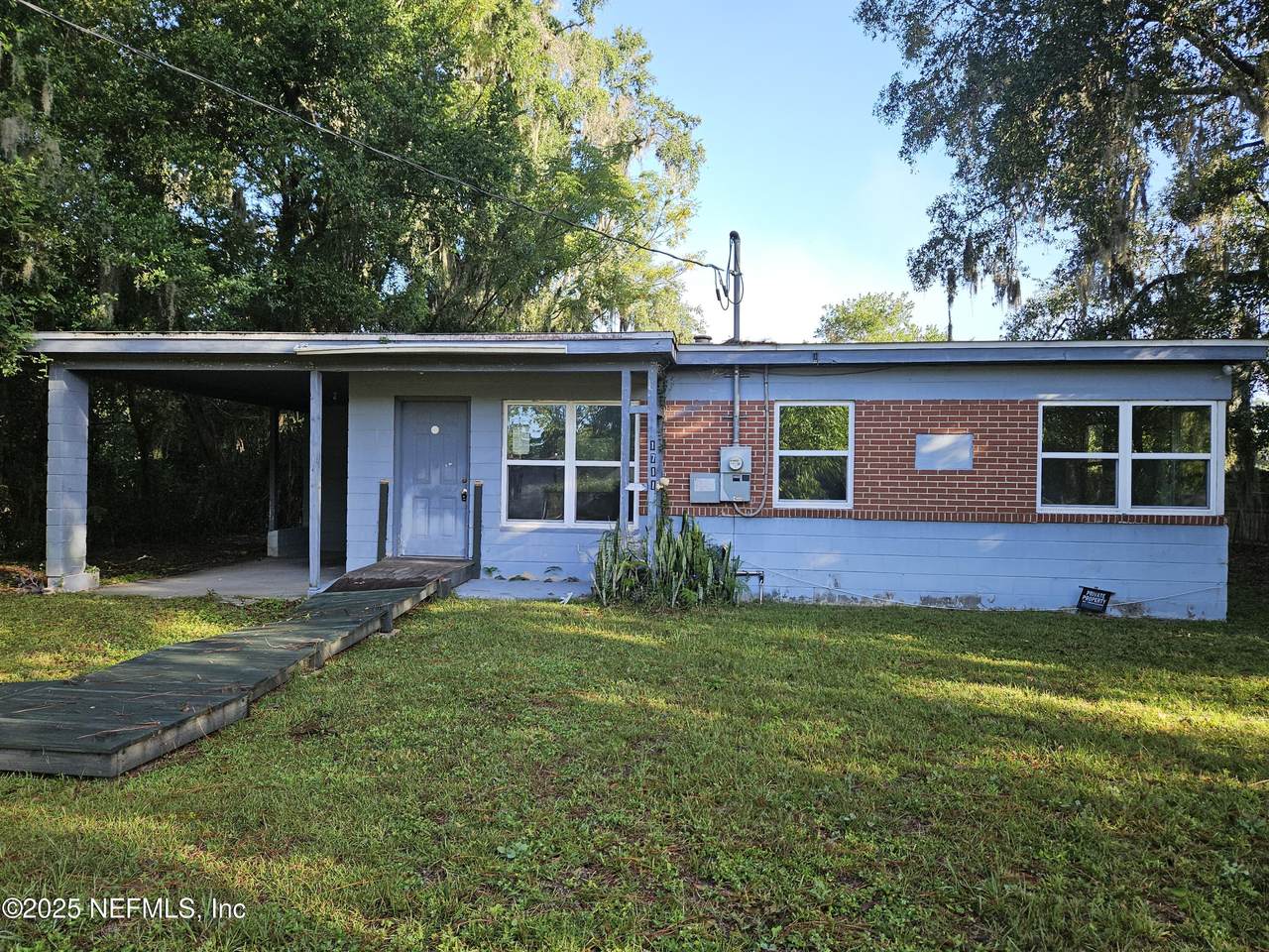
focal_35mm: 23
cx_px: 634
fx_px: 843
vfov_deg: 58.9
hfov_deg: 73.9
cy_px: 476
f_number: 1.8
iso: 25
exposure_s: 1/249
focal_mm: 5.4
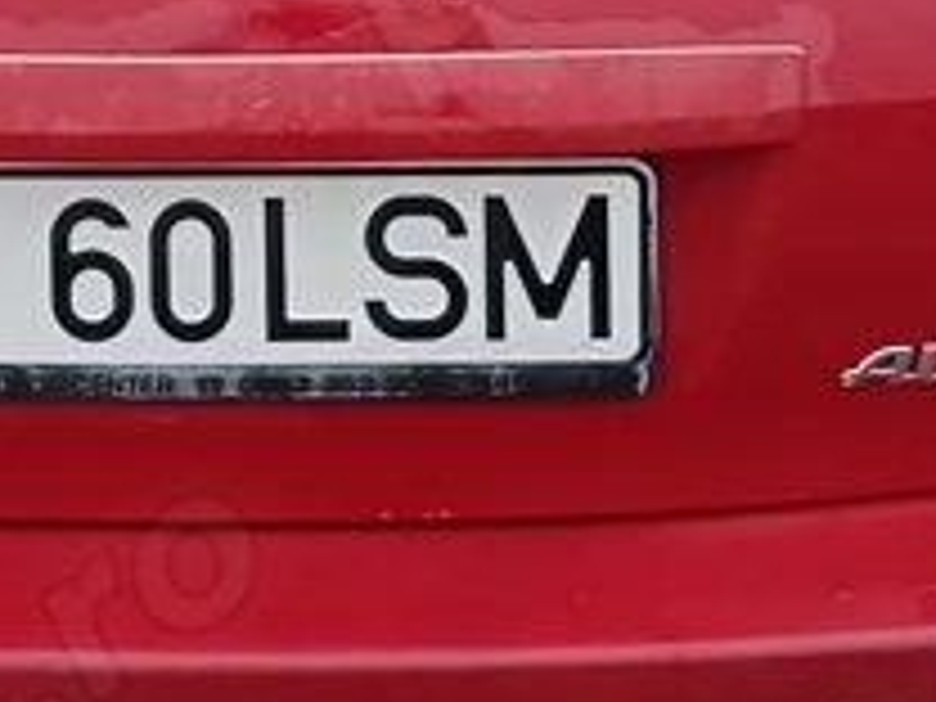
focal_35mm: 130
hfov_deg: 15.1
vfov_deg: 11.1
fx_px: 3515
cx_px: 297
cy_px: -216
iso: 208
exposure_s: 1/100
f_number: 4
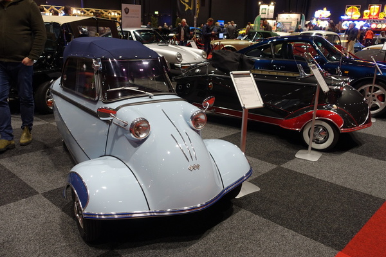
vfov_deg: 42.3
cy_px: 128
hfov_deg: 60.3
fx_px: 332
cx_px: 193
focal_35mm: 31
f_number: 2.5
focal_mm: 11.45
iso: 250
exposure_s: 1/40
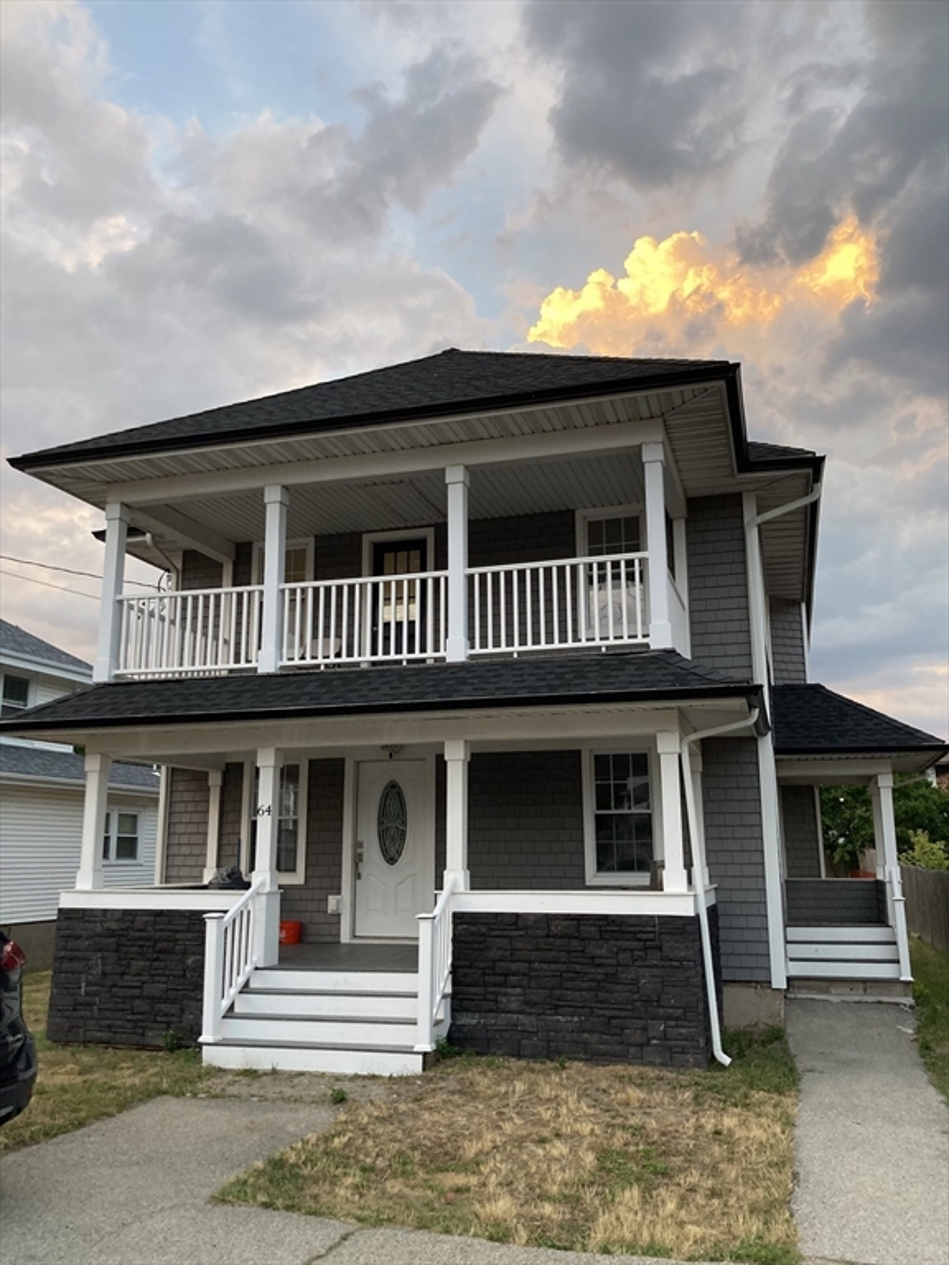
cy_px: 632
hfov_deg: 49.7
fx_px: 1023
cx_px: 474
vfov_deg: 63.4
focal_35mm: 28
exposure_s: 1/112
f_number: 1.8
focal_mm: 3.99
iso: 80
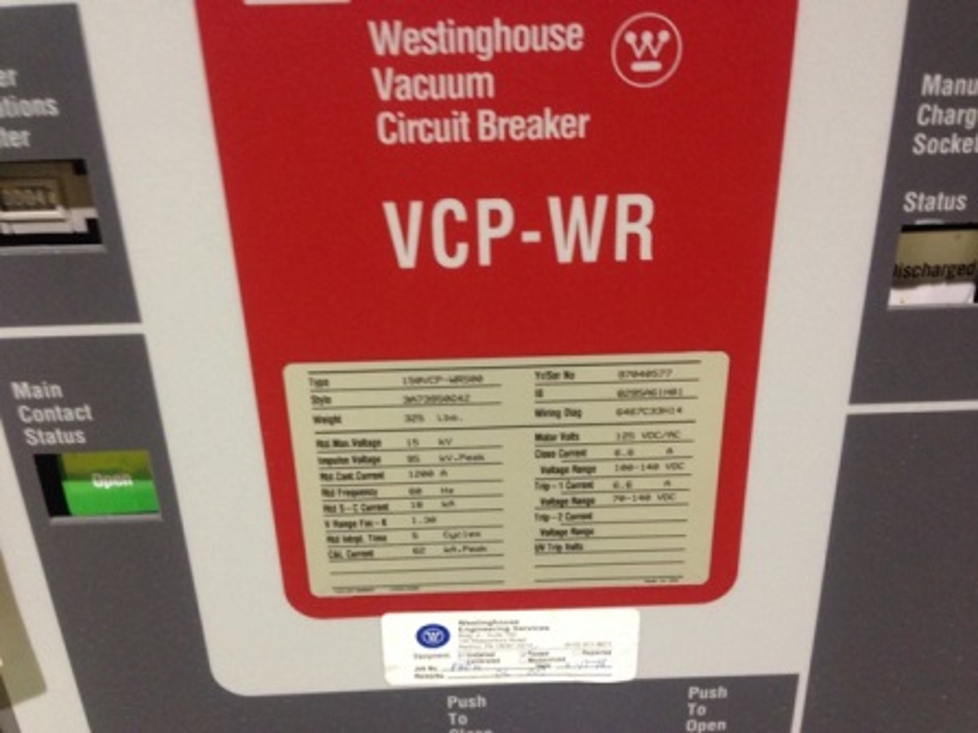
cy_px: 366
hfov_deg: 55.4
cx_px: 489
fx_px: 932
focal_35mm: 33
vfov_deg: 42.9
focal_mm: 4.12
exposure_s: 1/20
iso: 200
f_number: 2.4
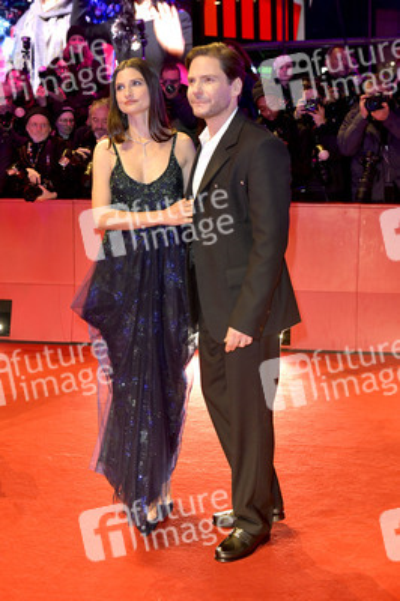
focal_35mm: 45
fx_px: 751
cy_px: 300
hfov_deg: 29.8
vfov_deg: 43.6
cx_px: 200
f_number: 5.6
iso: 1600
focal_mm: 45
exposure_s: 1/200
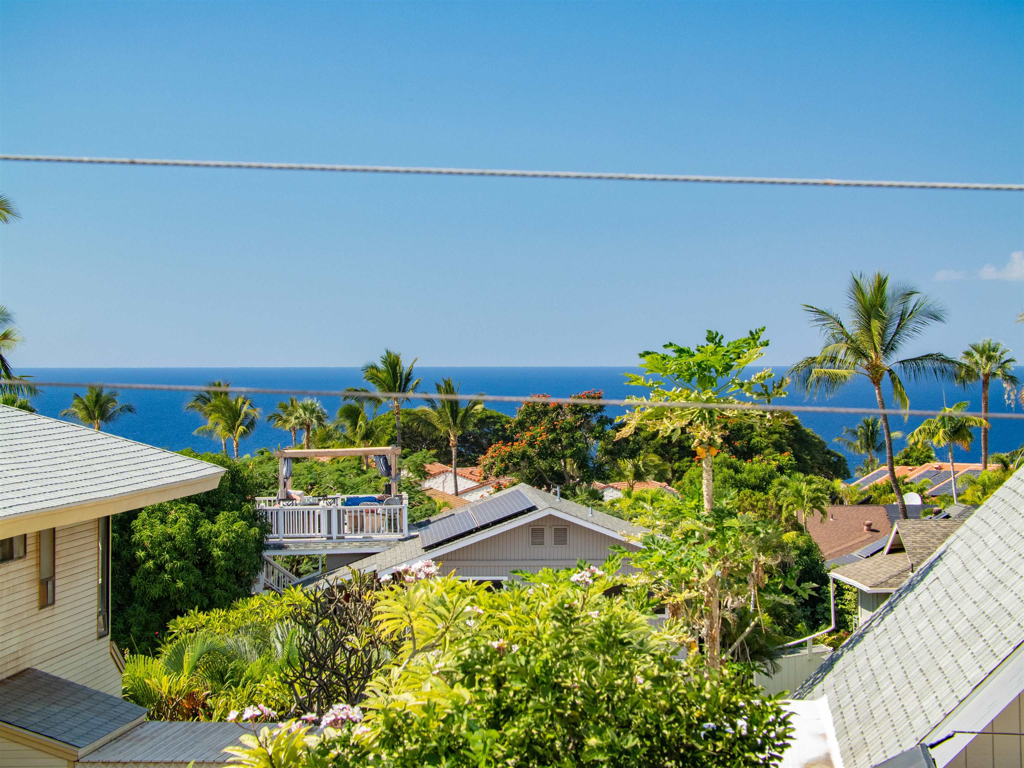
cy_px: 384
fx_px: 3965
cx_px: 512
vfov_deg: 11.1
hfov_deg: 14.7
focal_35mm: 134
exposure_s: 1/320
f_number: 8
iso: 800
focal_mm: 67
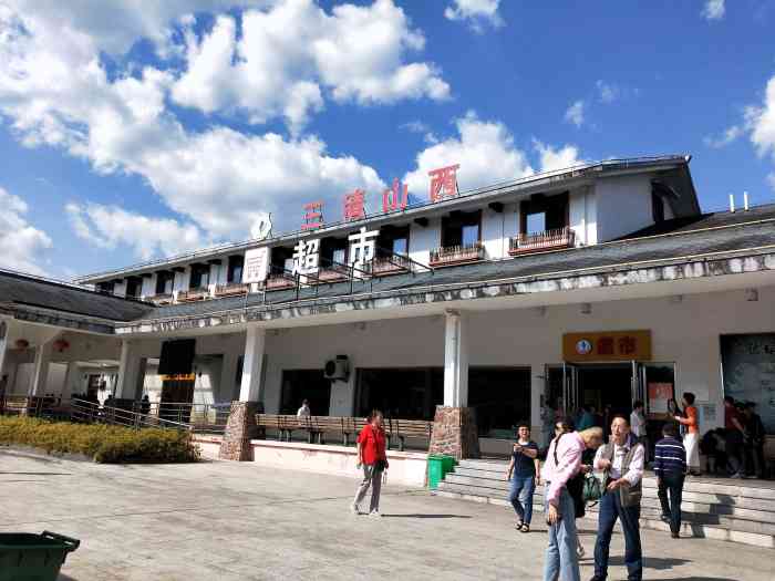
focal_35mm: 23
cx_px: 388
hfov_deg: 73.9
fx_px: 515
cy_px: 290
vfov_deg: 58.9
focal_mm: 3.99
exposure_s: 1/2500
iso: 33
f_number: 1.7
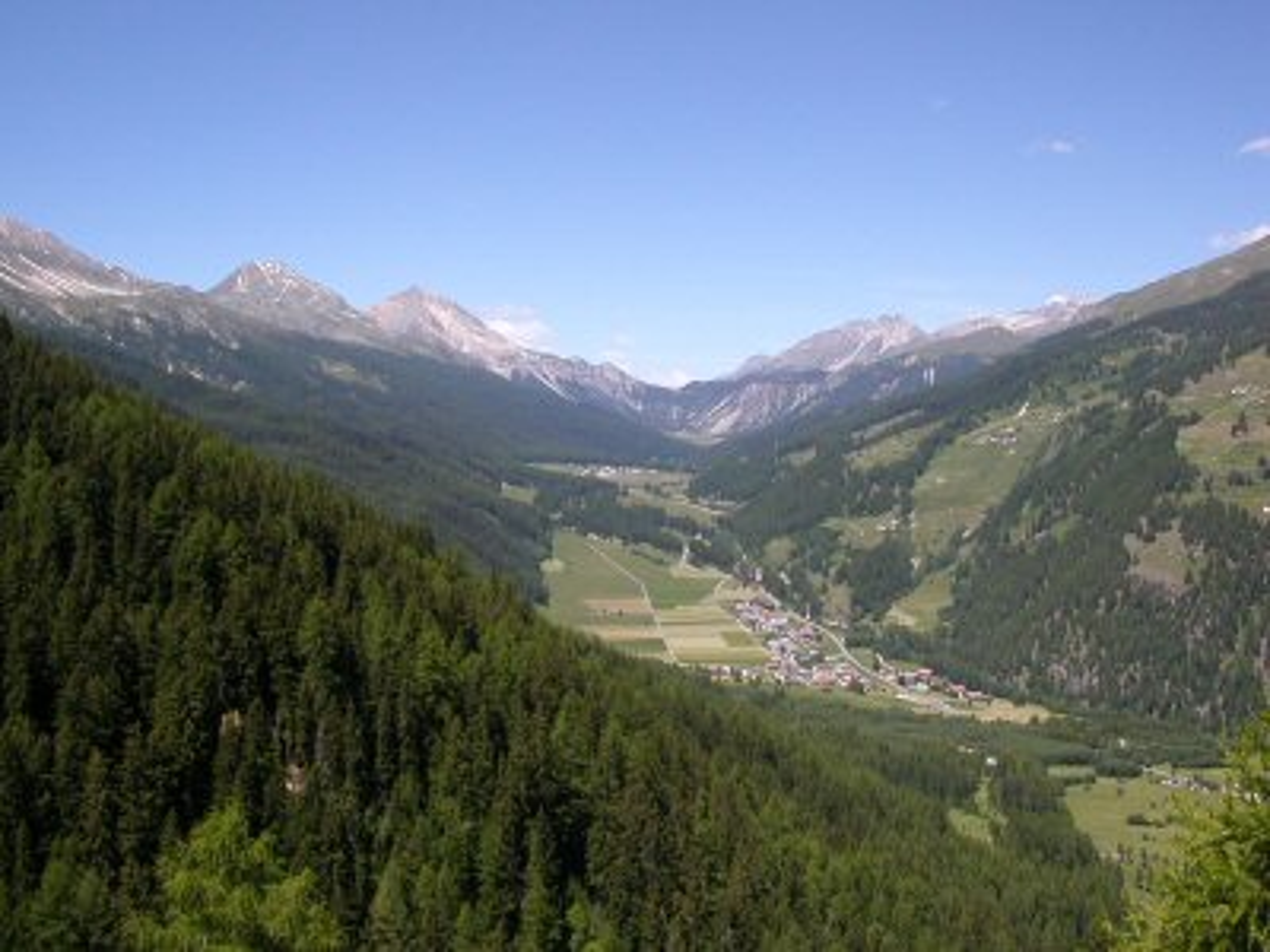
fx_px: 1357
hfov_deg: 50.1
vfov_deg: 38.7
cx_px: 635
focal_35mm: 37
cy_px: 476
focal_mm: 5.6
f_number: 4.5
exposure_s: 1/460
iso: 100
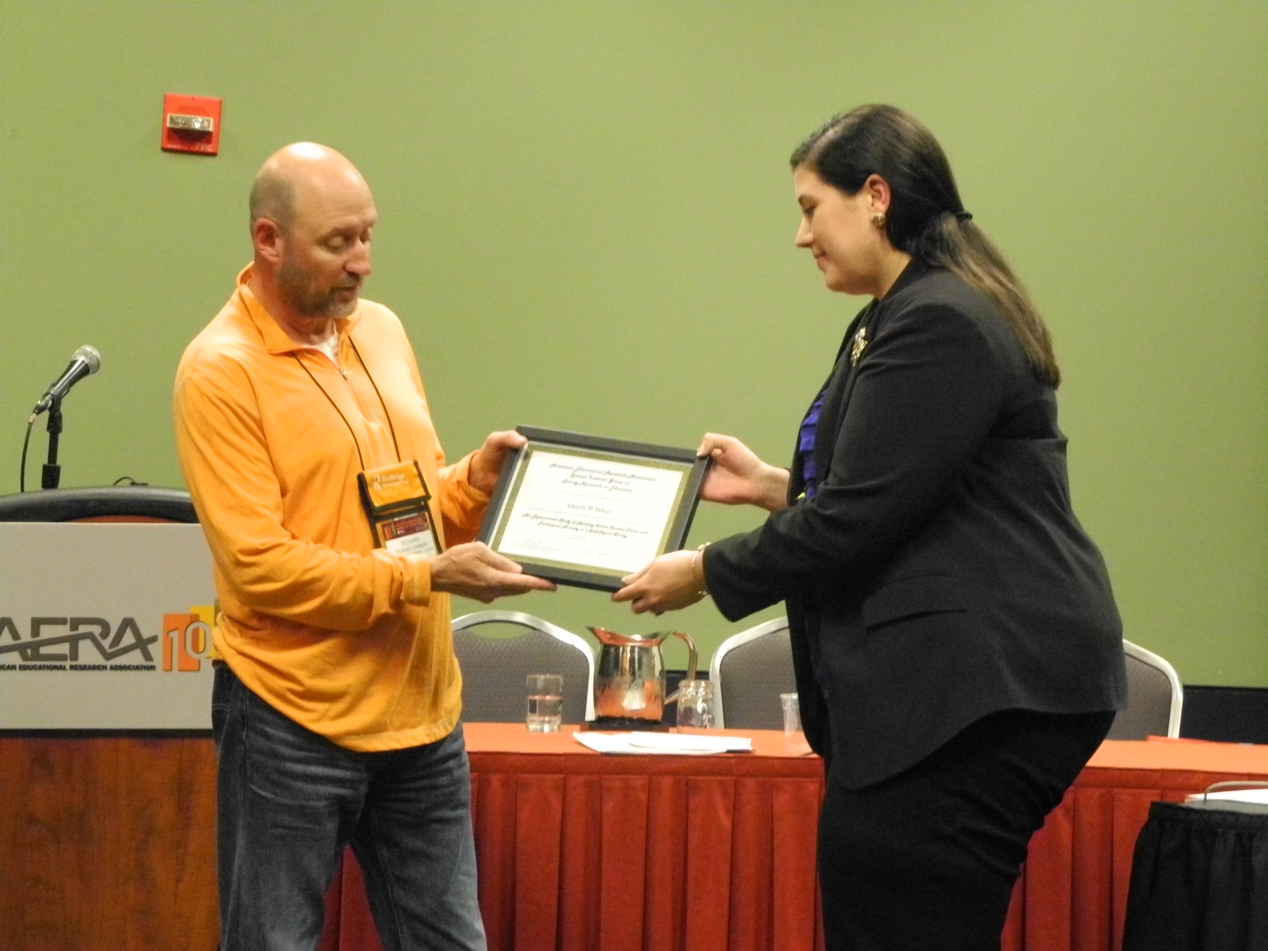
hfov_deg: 18.7
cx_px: 634
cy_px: 476
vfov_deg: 14.1
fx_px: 3846
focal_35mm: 105
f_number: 6.3
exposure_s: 1/15
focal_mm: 22.5
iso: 1600
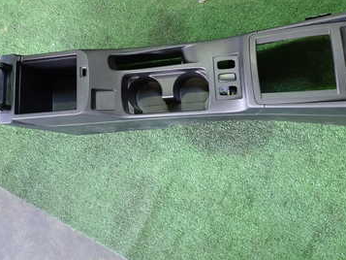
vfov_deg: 33.9
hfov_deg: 44.6
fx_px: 420
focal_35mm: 42
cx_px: 146
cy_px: 76
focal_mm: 4.5
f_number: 2
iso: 400
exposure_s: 1/30
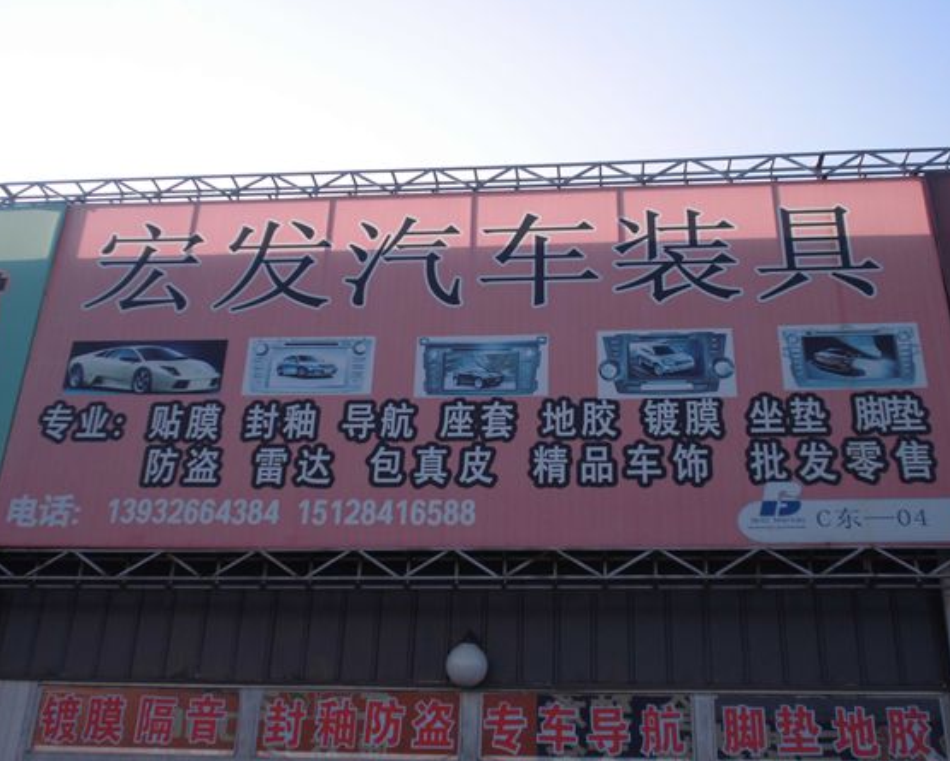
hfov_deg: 45.8
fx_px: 1125
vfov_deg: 37.3
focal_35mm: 40
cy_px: 380
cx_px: 496
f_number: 3.9
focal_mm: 6.9
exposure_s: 1/400
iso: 64
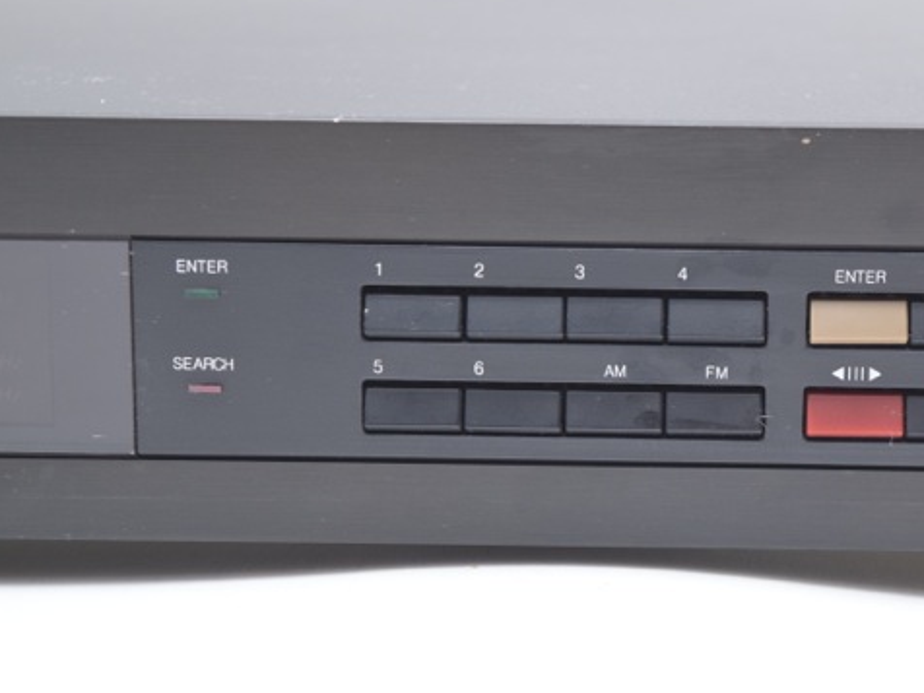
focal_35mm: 107
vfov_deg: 13.9
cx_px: 613
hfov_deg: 18.4
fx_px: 2847
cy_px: 354
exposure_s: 1/125
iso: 800
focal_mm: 55
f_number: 5.6
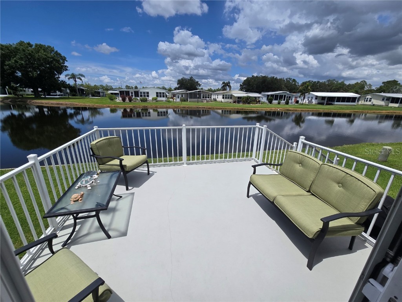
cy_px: 151
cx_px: 201
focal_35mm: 13
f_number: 2.2
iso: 50
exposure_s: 1/4505
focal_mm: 2.2
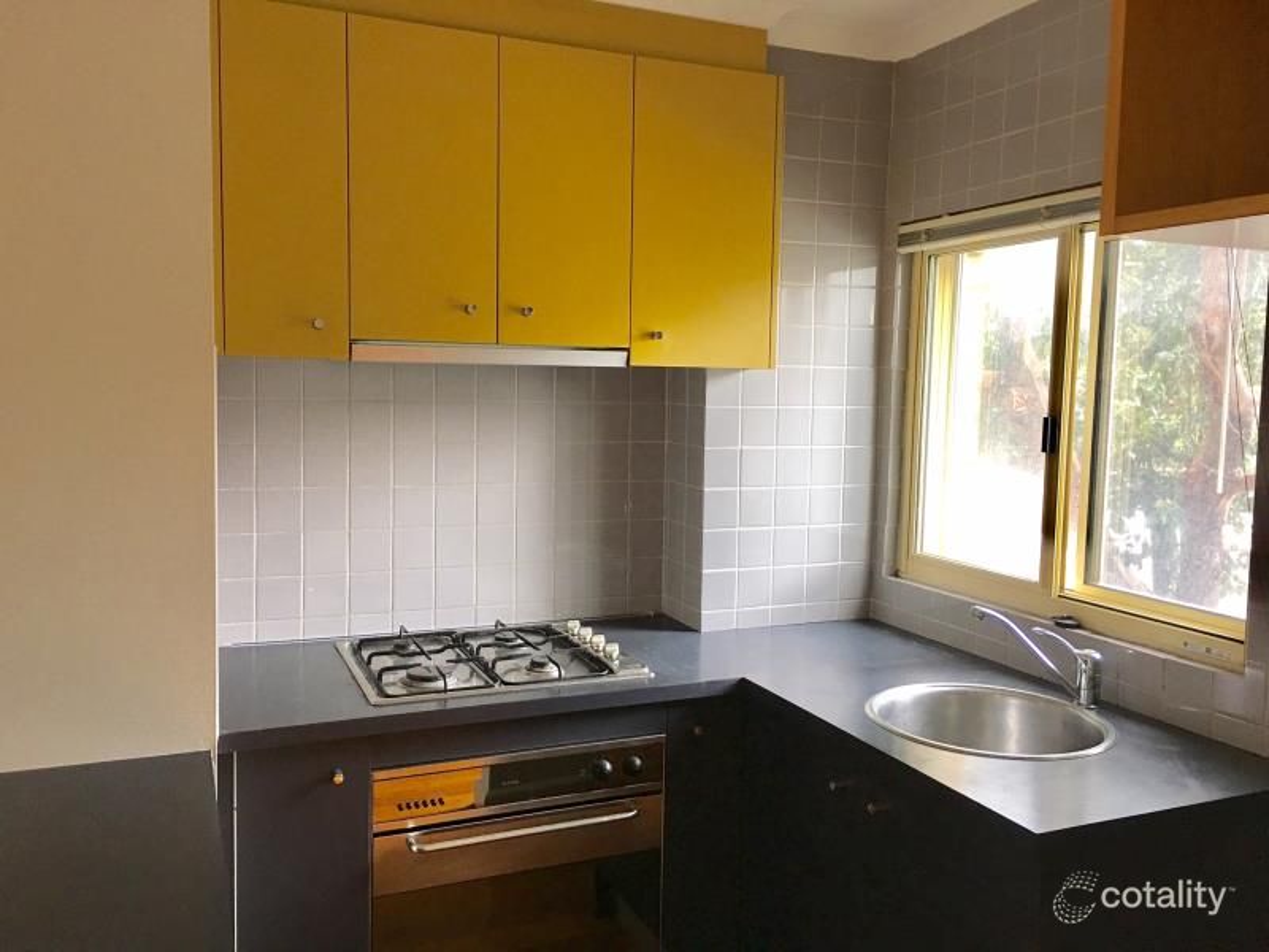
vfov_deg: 48.2
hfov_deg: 61.7
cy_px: 476
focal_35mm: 29
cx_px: 634
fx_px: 1063
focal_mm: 4.15
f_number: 2.2
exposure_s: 1/33
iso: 64
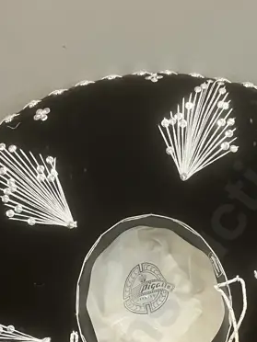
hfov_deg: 19.1
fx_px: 762
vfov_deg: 24.5
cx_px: 155
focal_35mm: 77
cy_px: 319
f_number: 1.8
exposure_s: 1/50
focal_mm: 3.99
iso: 250
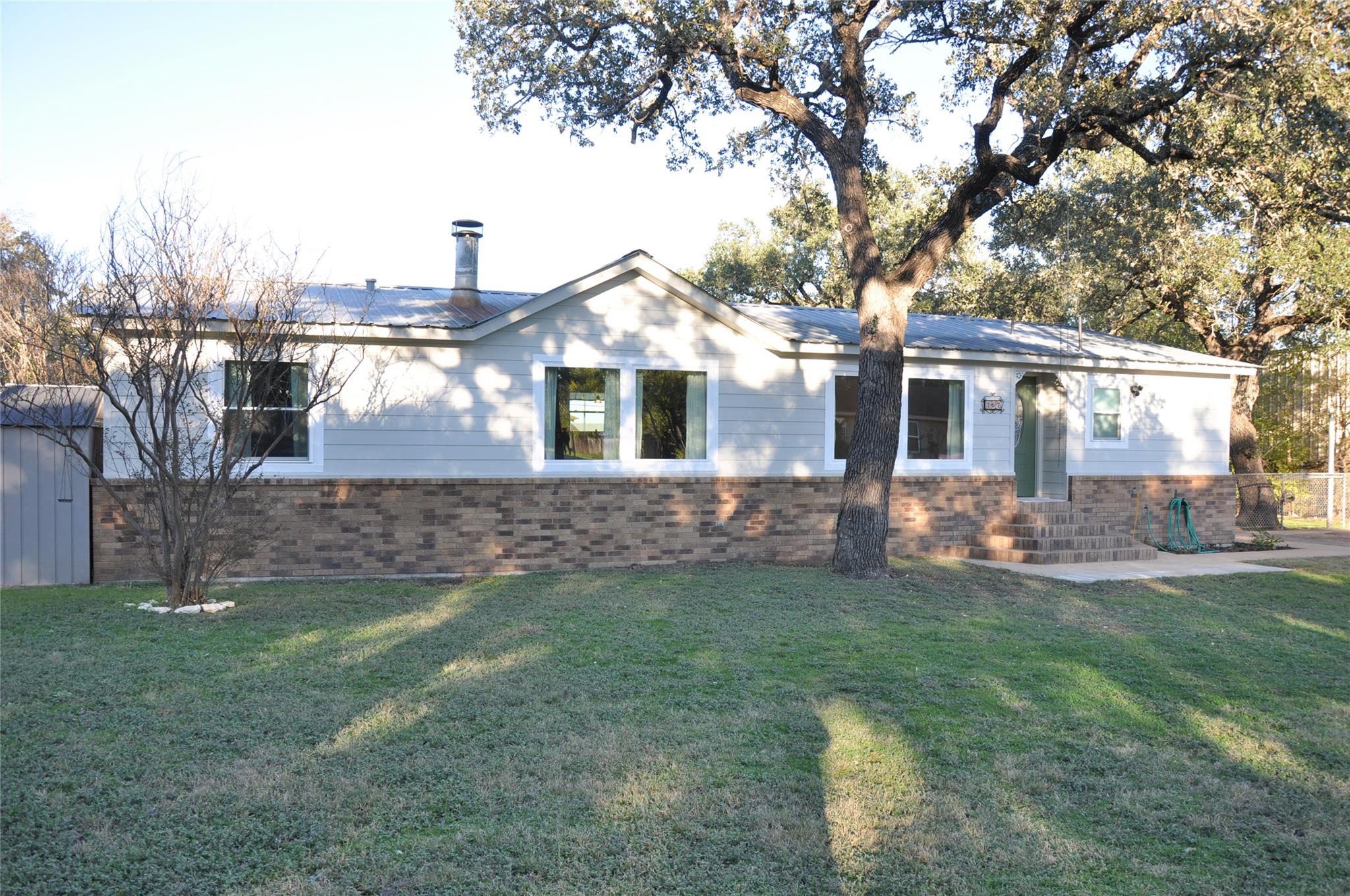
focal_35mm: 27
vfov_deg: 47.8
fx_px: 1011
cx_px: 675
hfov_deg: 67.4
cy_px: 448
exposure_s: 1/160
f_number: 6.3
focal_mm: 18
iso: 200
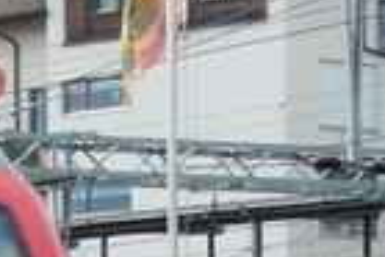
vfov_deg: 3.2
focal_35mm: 434
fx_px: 4646
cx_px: -490
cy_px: 531
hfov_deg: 4.6
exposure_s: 1/250
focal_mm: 9.5
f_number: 5.6
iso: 100
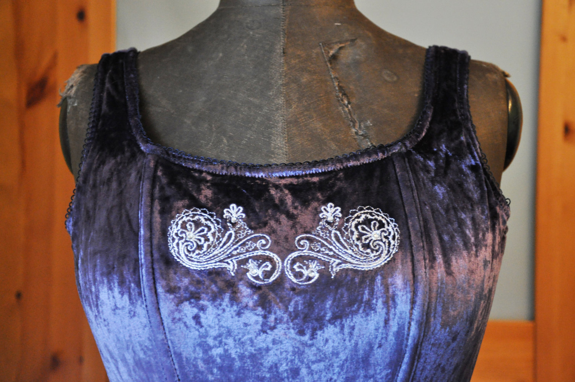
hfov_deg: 38.9
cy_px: 191
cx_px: 288
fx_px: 814
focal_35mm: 51
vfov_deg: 26.4
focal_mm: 34
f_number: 4.2
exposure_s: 1/15
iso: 1600
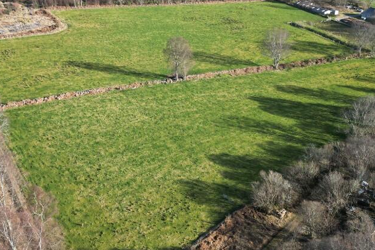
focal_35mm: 41
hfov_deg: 47.3
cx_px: 167
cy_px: 88
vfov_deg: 32.4
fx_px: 427
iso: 200
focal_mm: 6.72
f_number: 1.7
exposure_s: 1/1250
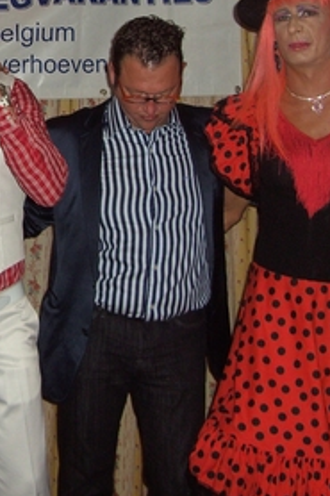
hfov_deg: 15.9
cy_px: 100
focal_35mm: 83
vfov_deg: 24.1
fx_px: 1143
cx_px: -46
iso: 100
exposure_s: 1/50
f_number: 2.8
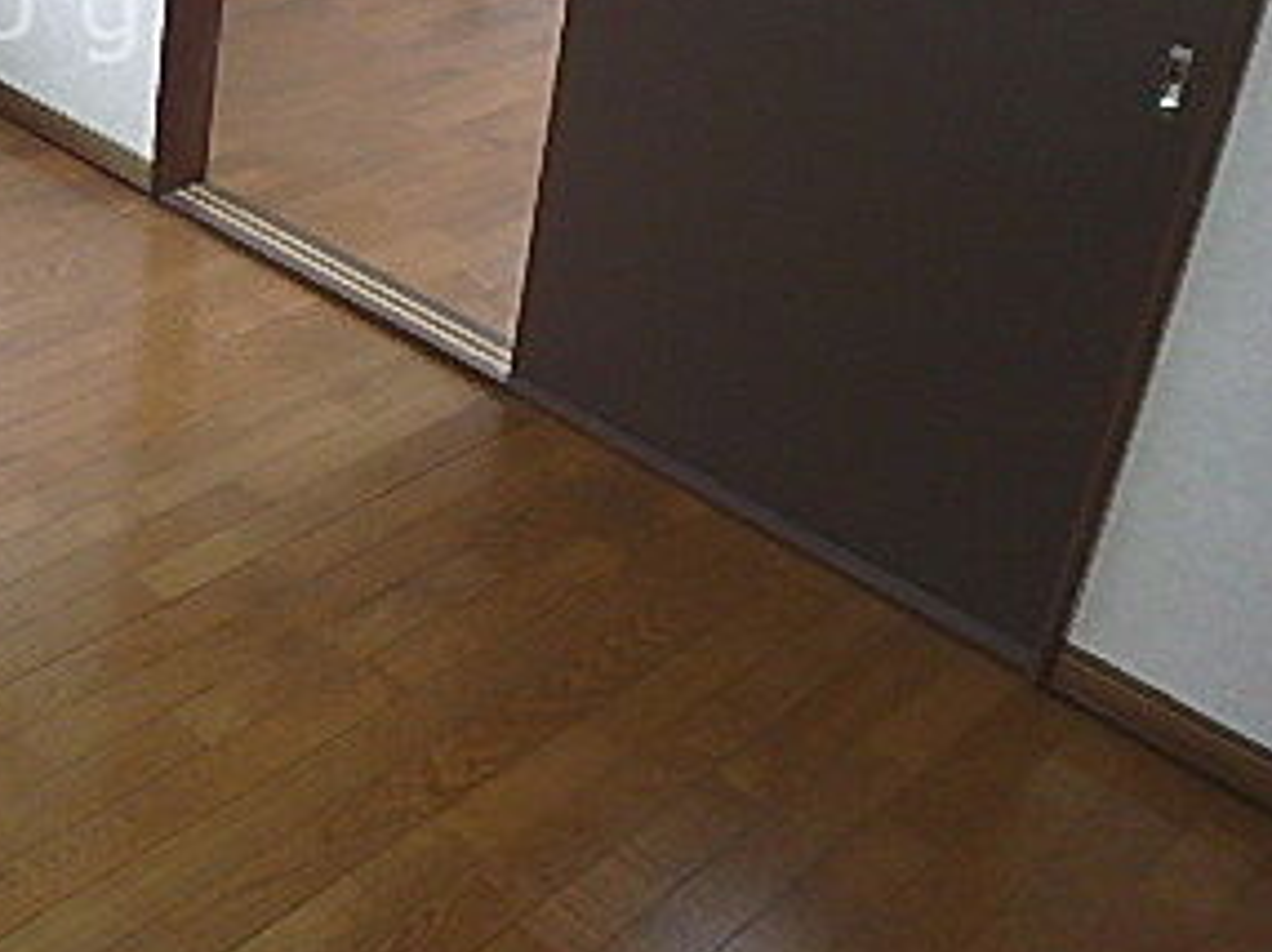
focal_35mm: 47
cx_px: -142
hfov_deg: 34.6
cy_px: 9
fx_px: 1726
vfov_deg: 28.9
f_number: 3.5
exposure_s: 1/30
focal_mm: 3.7
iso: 400
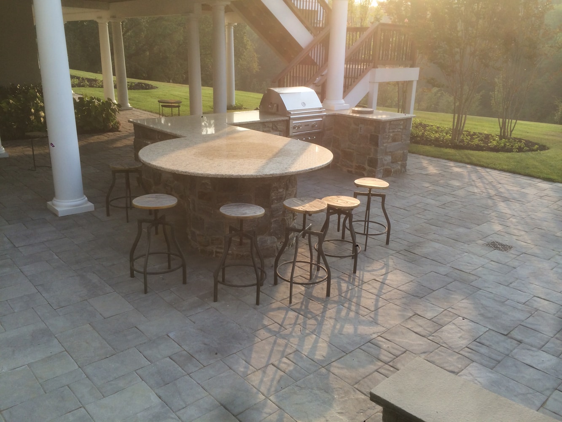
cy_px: 211
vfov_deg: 46.8
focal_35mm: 30
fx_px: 487
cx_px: 281
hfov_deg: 60.0
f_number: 2.2
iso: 32
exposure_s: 1/547
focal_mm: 4.12
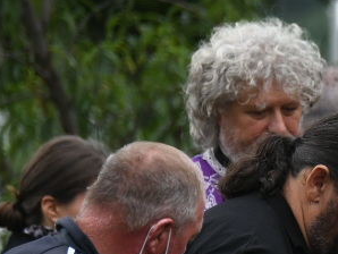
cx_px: 839
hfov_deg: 3.0
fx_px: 6381
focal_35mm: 653
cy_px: 330
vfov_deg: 2.3
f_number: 2.8
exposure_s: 1/4000
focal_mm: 125
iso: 1000
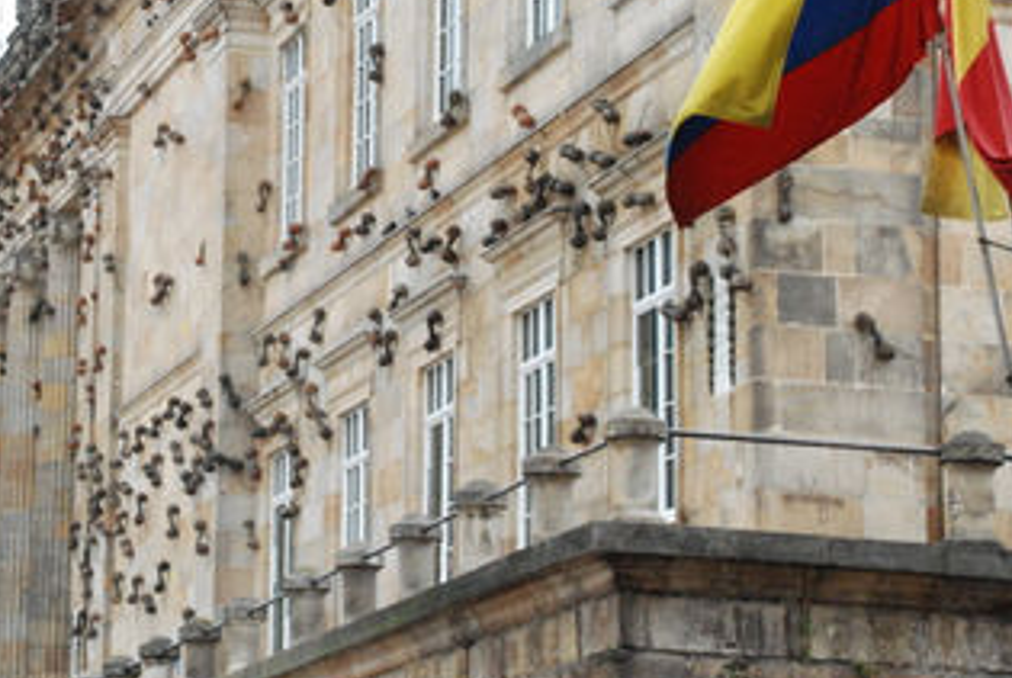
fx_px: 3857
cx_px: 235
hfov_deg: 14.9
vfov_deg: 10.0
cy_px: 215
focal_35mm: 137
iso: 1600
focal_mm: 48
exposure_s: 1/400
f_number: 7.1
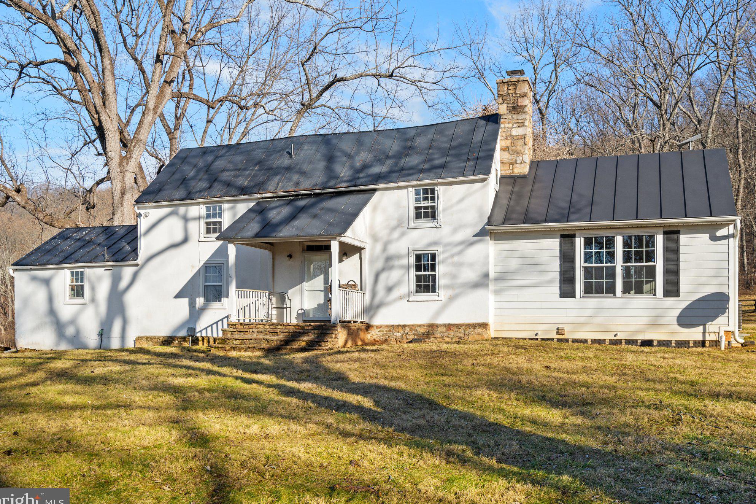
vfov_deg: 38.9
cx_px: 375
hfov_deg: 55.8
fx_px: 714
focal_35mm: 34
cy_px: 256
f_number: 13
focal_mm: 33
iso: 200
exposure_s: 1/250
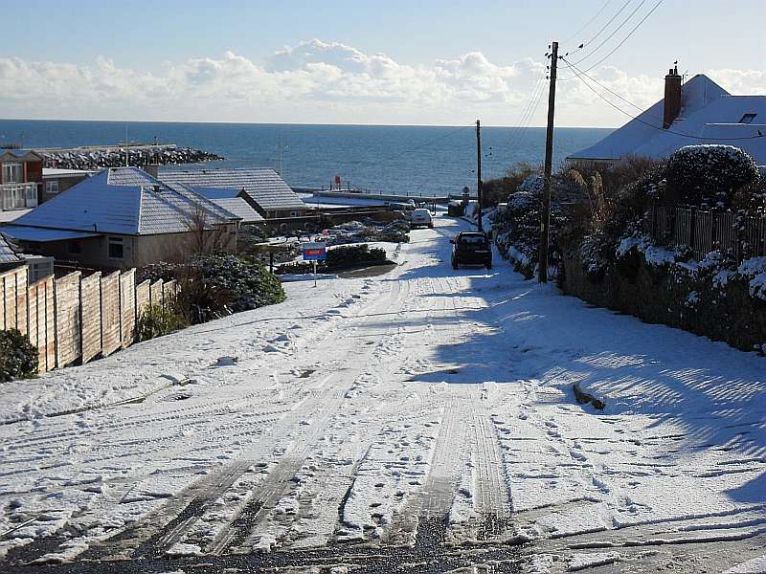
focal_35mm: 63
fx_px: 1394
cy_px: 287
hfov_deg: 30.7
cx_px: 383
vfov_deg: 23.3
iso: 100
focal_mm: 11.2
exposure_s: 1/1000
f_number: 5.6
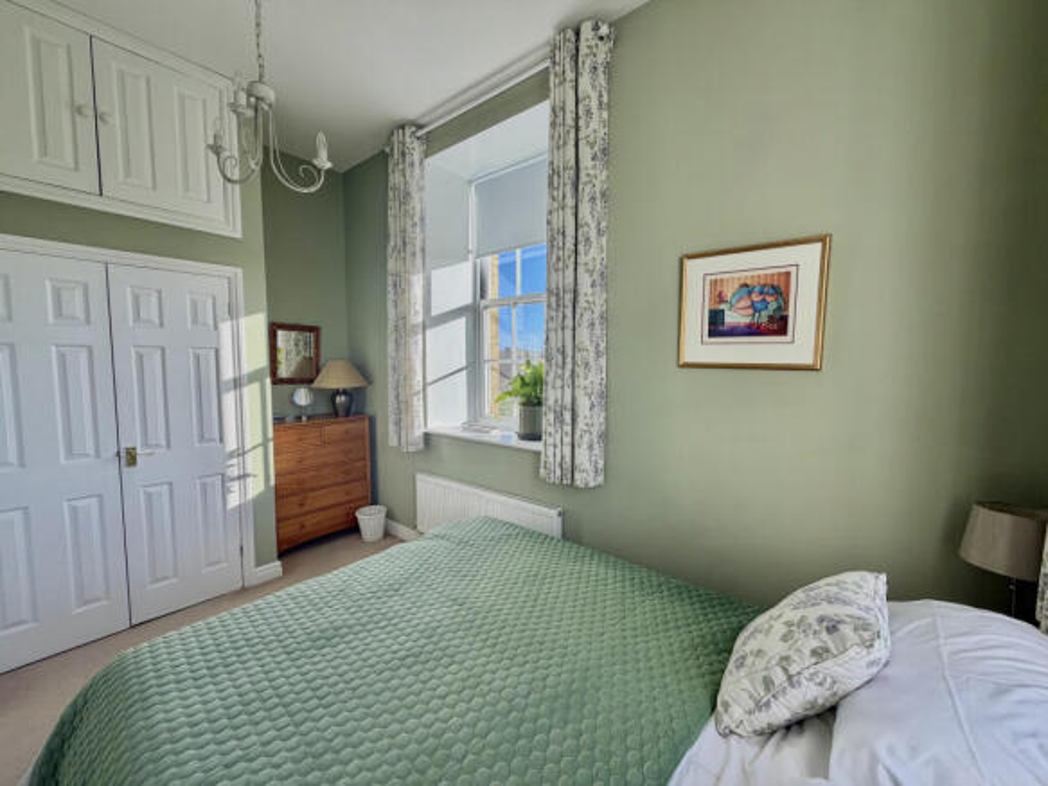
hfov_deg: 102.1
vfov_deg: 85.7
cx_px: 524
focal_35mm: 14
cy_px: 393
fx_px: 424
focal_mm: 2.22
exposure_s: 1/439
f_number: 2.2
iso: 64
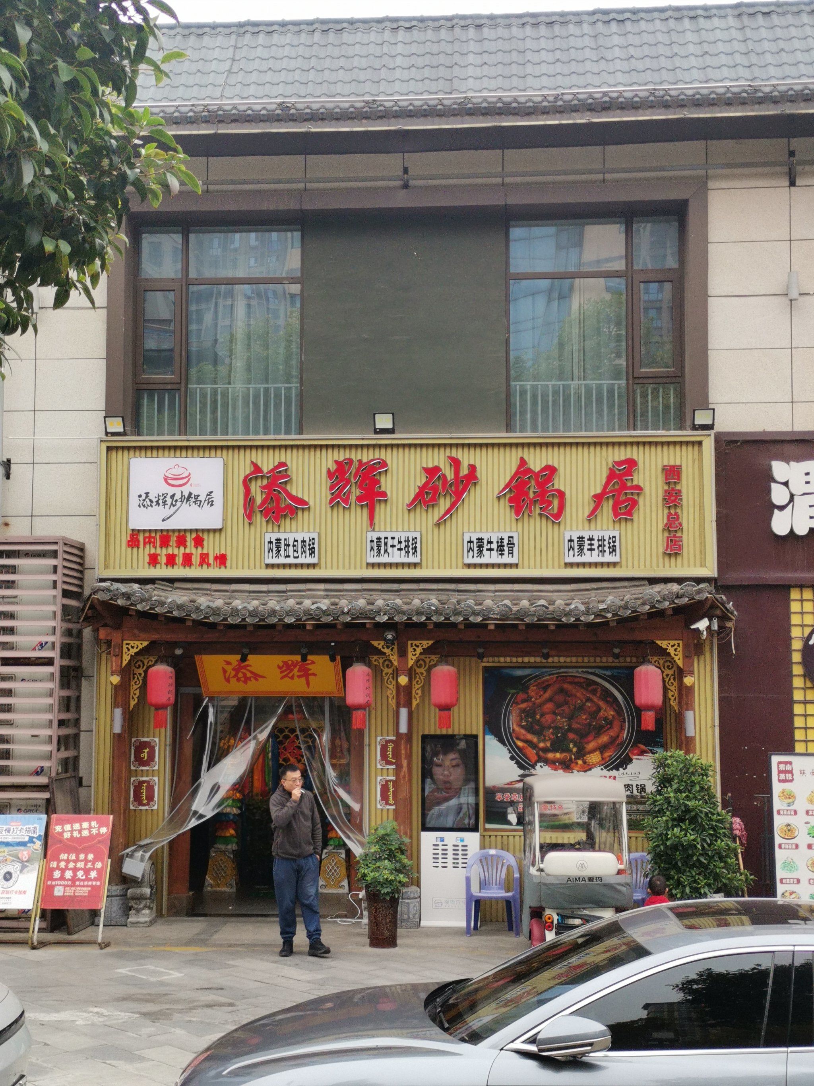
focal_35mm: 49
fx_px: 1536
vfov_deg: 38.9
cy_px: 543
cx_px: 407
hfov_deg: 29.7
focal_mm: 4.66
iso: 50
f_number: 1.4
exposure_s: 1/526
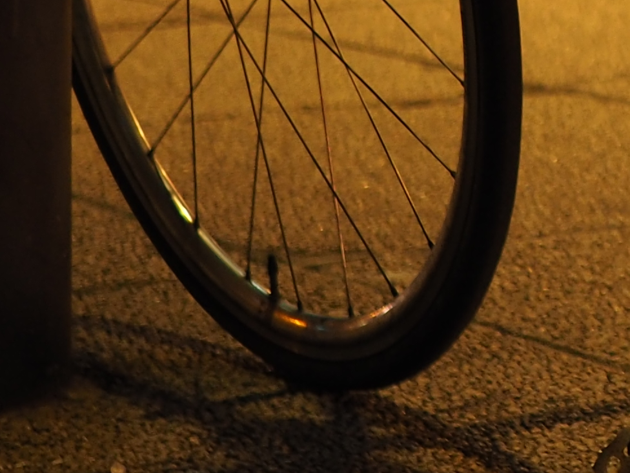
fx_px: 4295
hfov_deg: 8.1
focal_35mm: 236
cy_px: -234
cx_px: 1192
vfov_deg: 6.2
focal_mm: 25
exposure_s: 1/20
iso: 400
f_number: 1.8
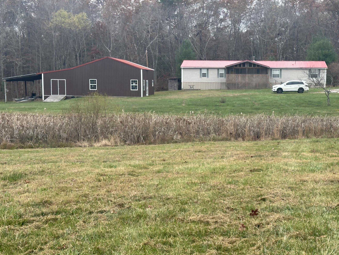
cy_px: 150
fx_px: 627
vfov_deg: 22.9
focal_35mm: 64
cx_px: 217
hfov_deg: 30.1
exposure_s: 1/1145
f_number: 1.78
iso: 64
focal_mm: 6.86
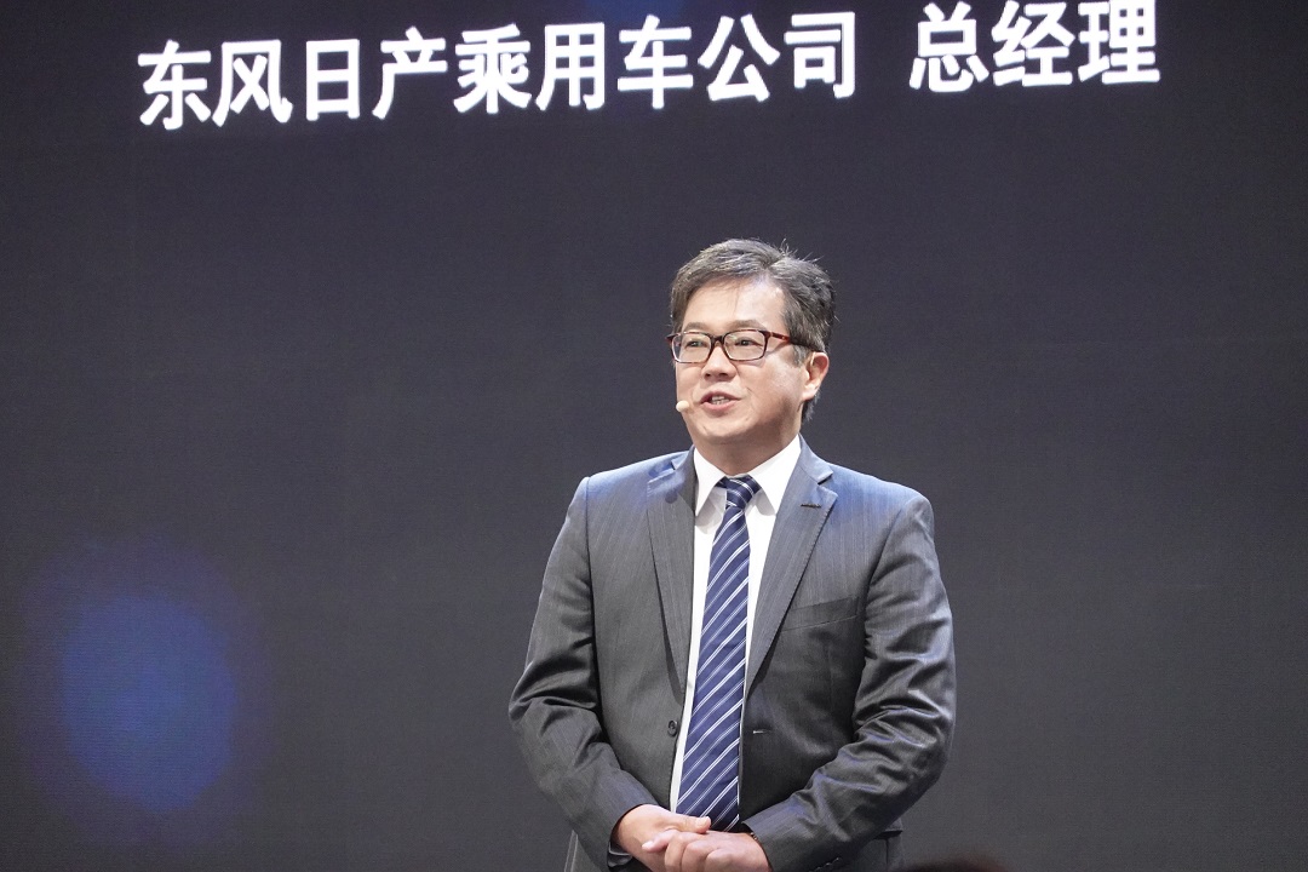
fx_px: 7266
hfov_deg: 10.3
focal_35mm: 200
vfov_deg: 6.9
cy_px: 436
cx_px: 654
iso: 3200
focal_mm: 72
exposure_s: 1/160
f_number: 5
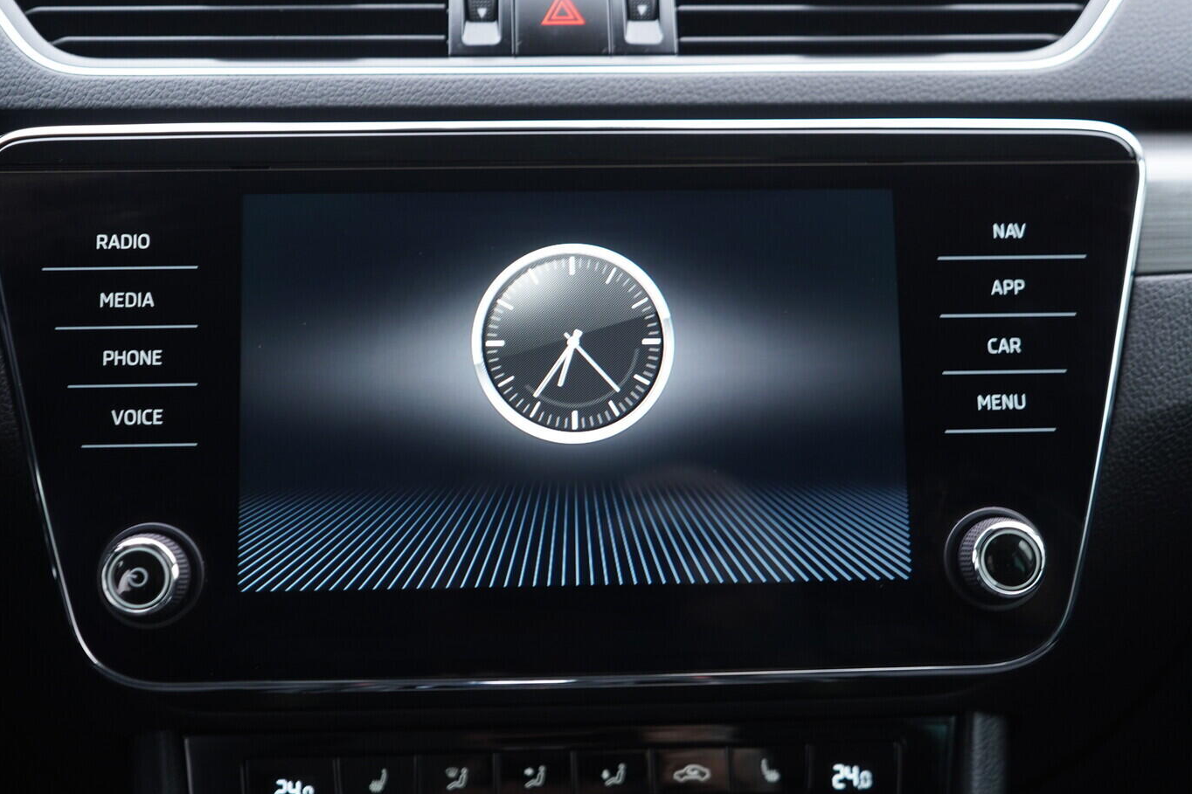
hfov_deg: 50.7
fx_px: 1258
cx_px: 572
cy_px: 397
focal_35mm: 38
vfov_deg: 35.0
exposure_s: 1/40
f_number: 2.8
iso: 400
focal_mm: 24
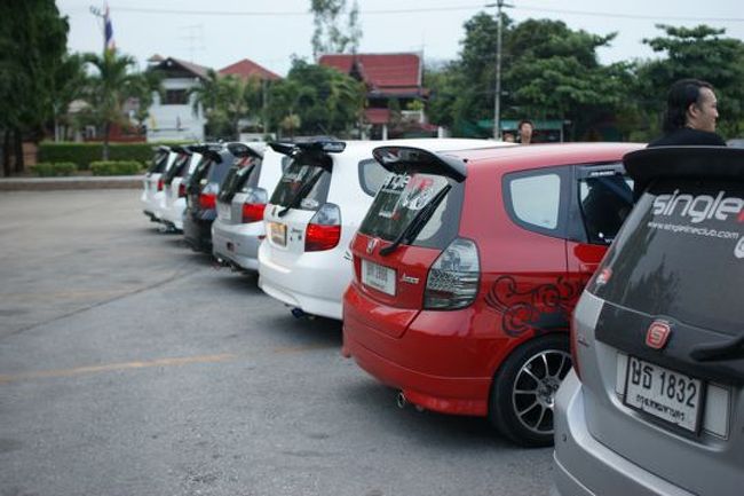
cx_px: 372
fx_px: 930
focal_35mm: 45
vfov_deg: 29.8
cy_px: 248
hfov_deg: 43.6
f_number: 2
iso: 250
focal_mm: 30
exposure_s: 1/50
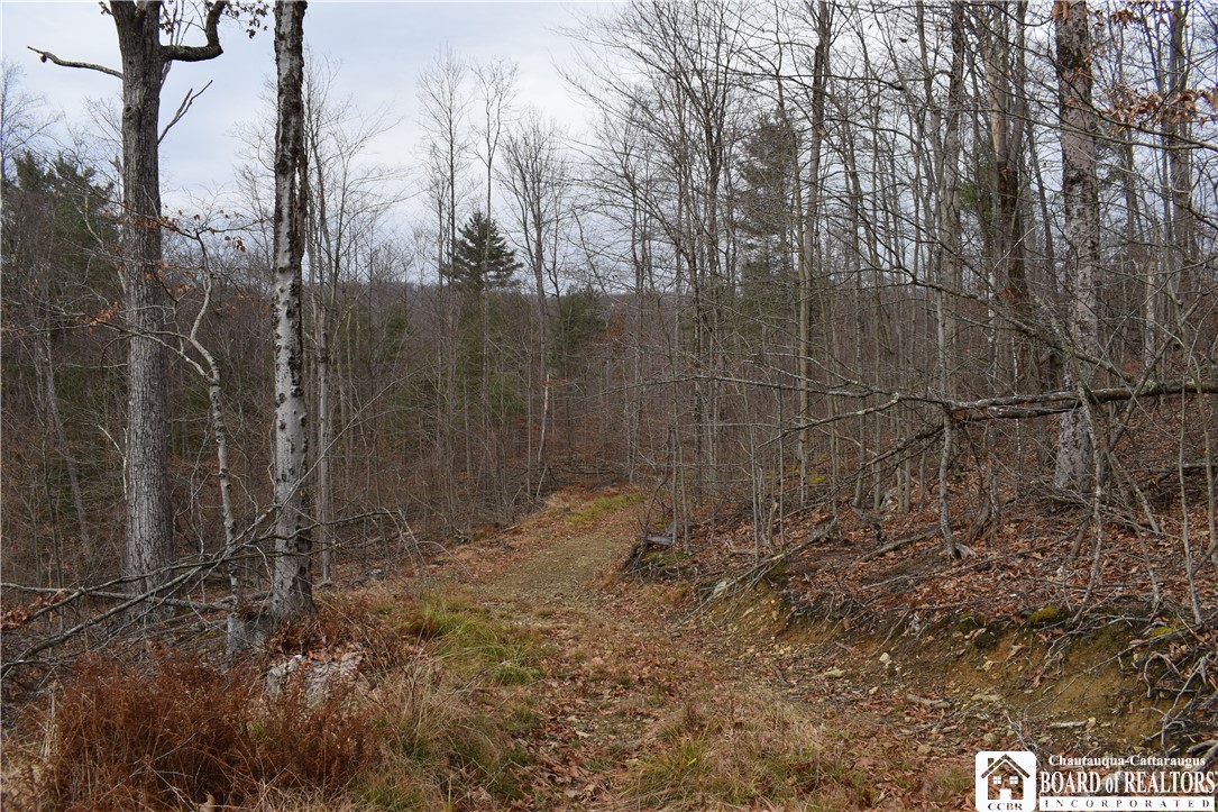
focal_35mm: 27
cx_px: 609
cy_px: 406
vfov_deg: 47.9
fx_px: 913
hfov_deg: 67.4
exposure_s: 1/250
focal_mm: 18
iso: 320
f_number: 8
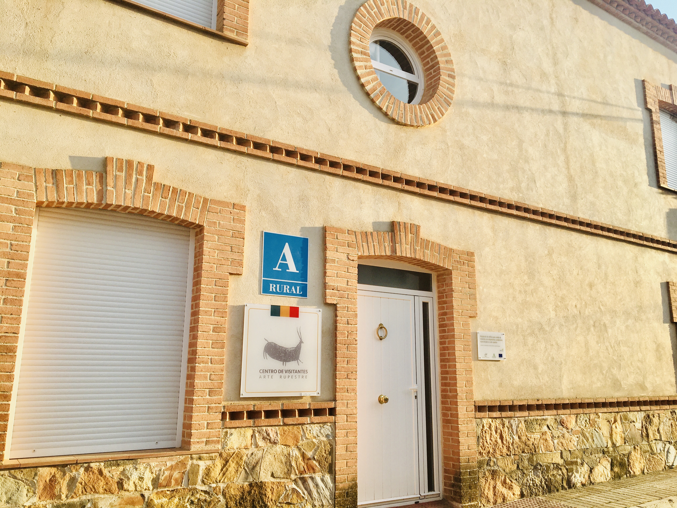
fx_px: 567
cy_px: 254
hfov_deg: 61.7
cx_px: 338
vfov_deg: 48.2
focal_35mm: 29
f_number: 2.2
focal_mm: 4.15
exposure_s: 1/478
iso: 25
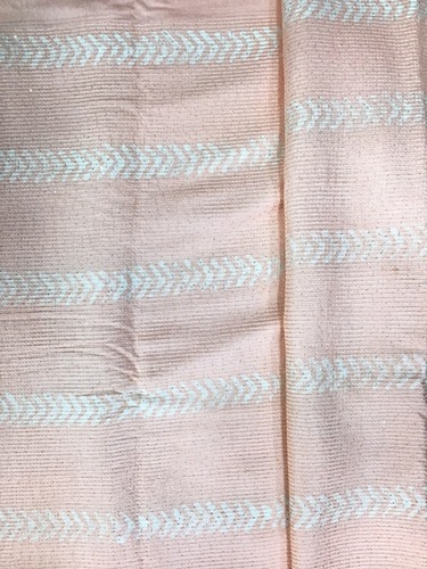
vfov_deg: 58.4
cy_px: 284
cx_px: 214
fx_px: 510
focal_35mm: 31
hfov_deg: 45.4
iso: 64
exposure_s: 1/33
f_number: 2.4
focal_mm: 3.3
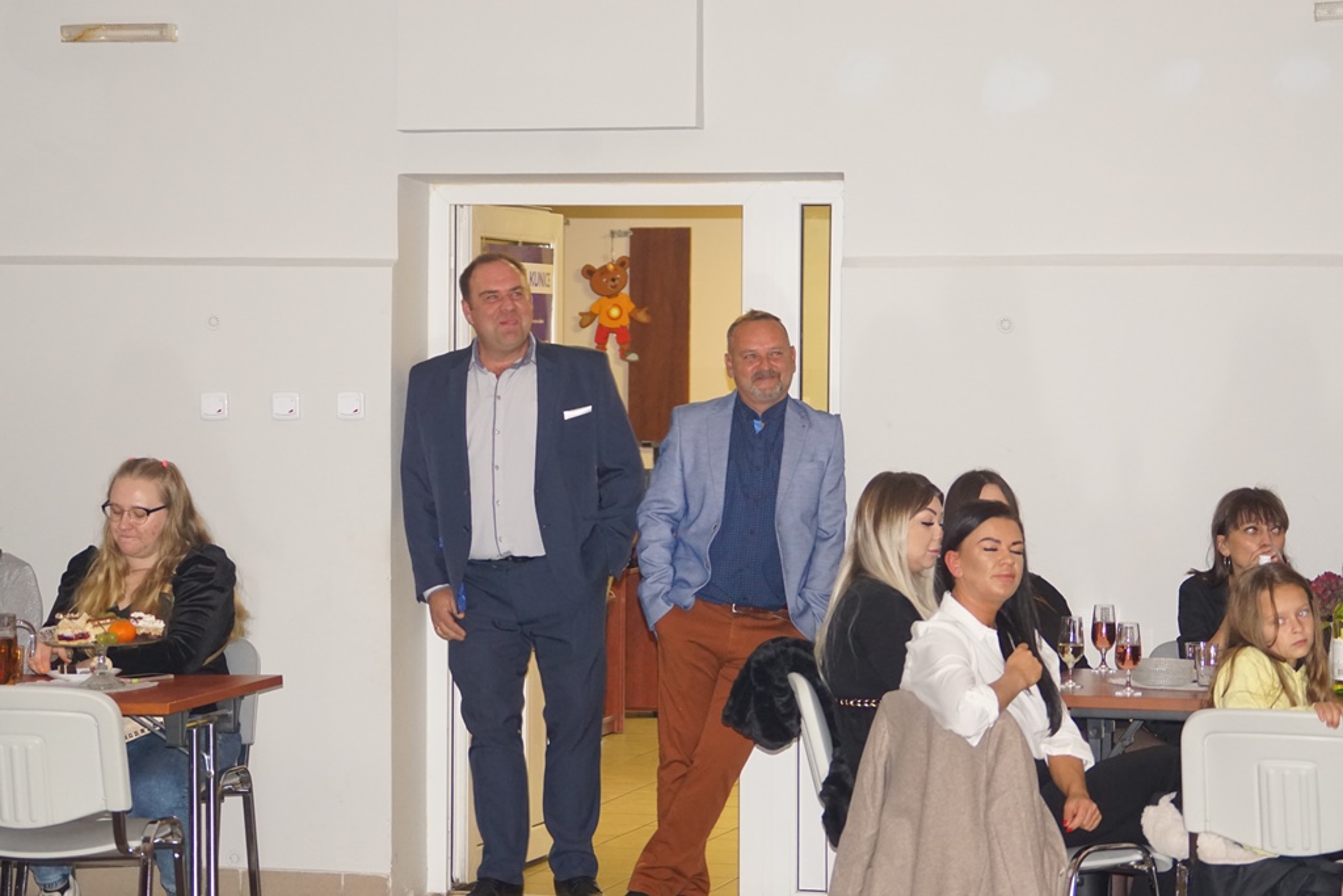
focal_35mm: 105
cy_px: 448
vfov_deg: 13.0
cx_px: 672
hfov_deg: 19.5
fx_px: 3917
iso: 2000
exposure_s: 1/60
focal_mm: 70
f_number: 4.5
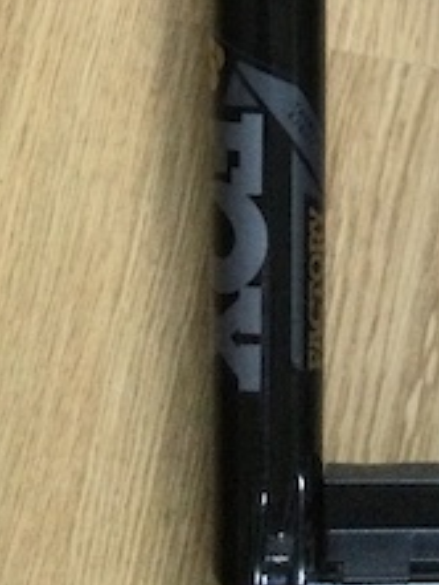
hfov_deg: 13.1
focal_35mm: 112
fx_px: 1892
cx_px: 436
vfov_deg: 15.9
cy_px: -323
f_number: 2.4
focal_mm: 3.3
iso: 250
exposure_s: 1/33
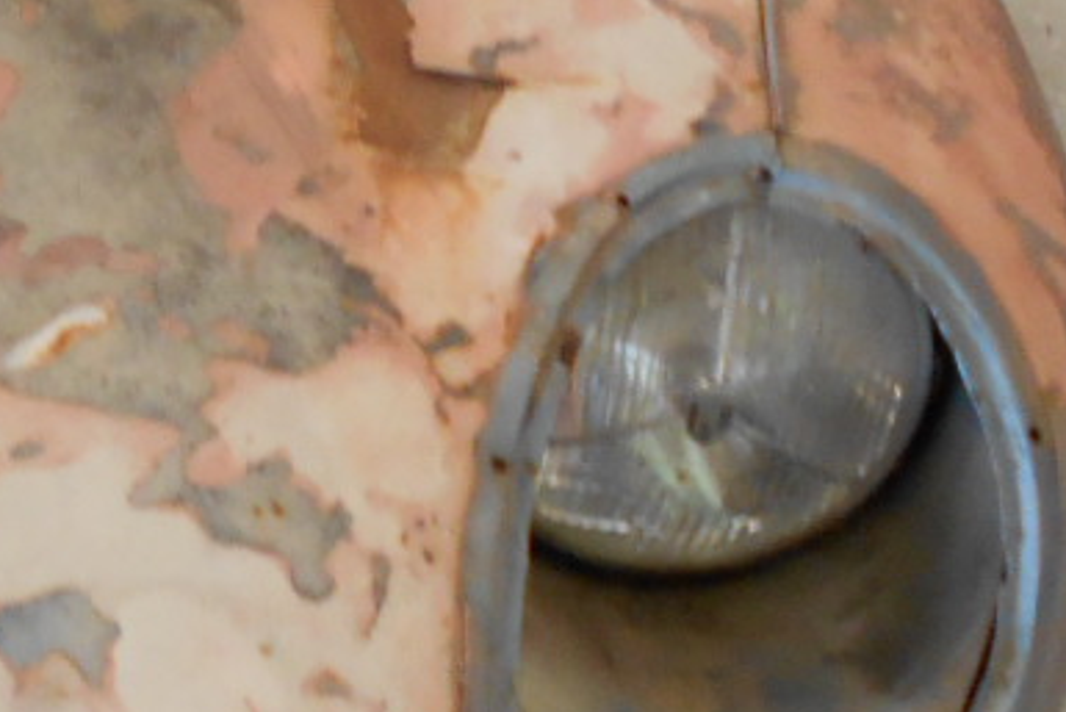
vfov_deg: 11.3
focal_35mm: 121
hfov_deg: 15.0
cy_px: 463
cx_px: -773
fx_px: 3584
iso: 220
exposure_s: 1/30
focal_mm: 5.1
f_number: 3.4
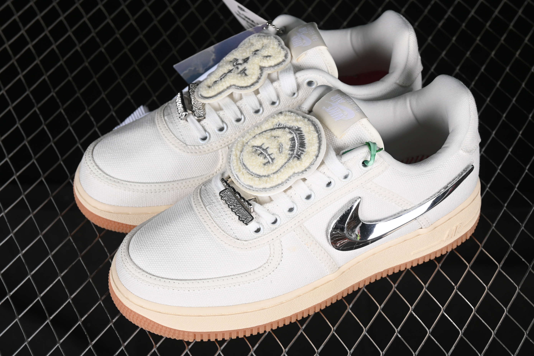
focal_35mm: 72
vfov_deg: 18.9
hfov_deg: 28.1
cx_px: 267
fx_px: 1068
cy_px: 178
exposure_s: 1/125
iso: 160
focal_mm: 48
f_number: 7.1
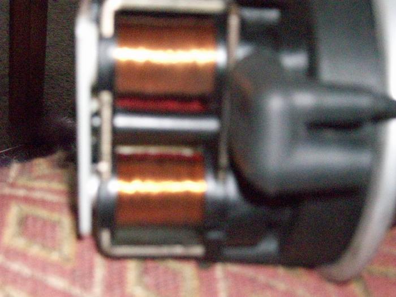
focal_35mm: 66
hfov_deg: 29.4
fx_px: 755
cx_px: 198
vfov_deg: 22.3
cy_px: 148
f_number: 4.1
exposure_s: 1/194
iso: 800
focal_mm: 11
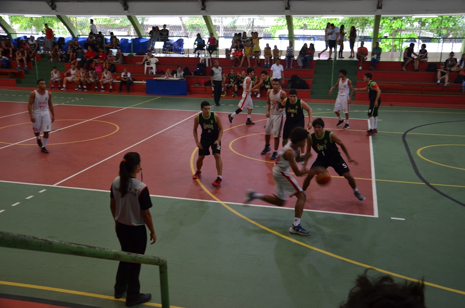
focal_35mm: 36
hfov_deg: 53.2
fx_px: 464
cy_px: 154
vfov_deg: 36.7
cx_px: 232
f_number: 4
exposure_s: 1/60
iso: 400
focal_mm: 24
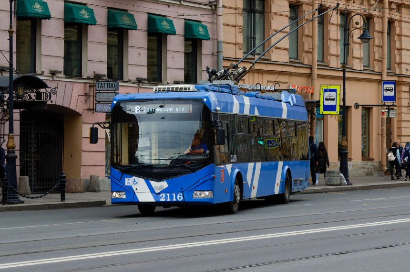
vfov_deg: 10.9
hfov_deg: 16.5
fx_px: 1417
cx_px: 198
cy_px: 76
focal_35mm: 125
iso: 125
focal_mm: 55
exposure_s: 1/500
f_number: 5.6
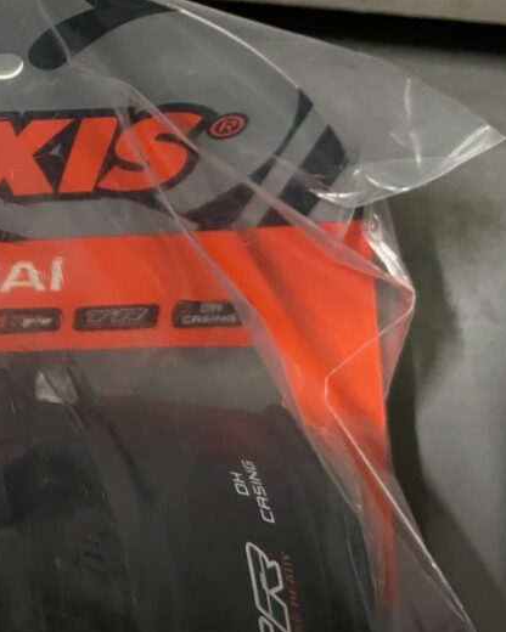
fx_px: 936
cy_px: 211
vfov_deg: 37.0
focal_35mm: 50
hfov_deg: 27.4
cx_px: -64
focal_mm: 4.2
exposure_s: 1/25
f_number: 1.6
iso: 640
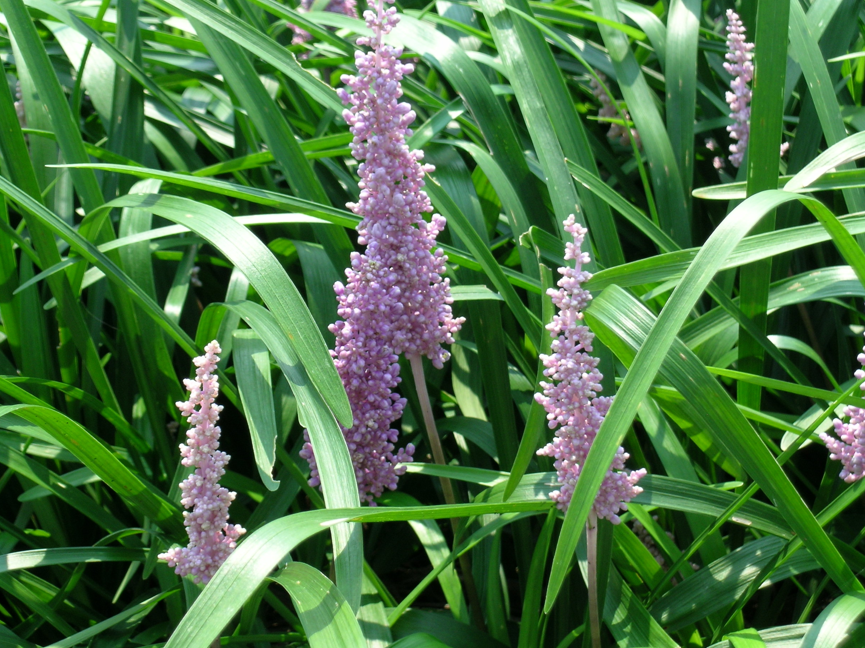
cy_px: 328
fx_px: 2299
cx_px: 403
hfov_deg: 21.3
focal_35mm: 92
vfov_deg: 16.1
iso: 50
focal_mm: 17.8
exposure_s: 1/79.1
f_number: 5.3
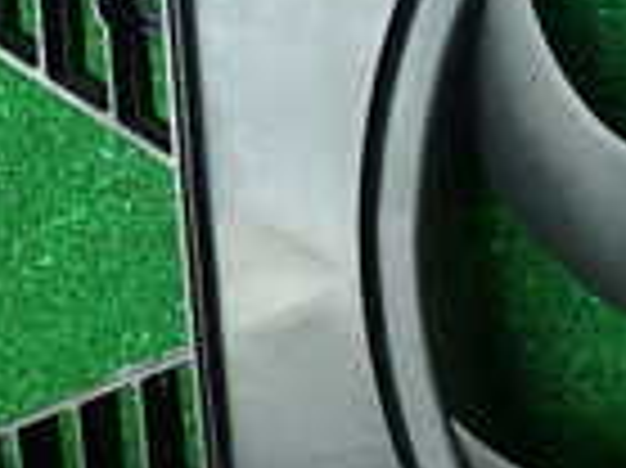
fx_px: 1951
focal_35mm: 108
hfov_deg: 16.9
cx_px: 869
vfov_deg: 13.7
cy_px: 194
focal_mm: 4.5
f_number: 2
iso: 200
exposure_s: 1/50
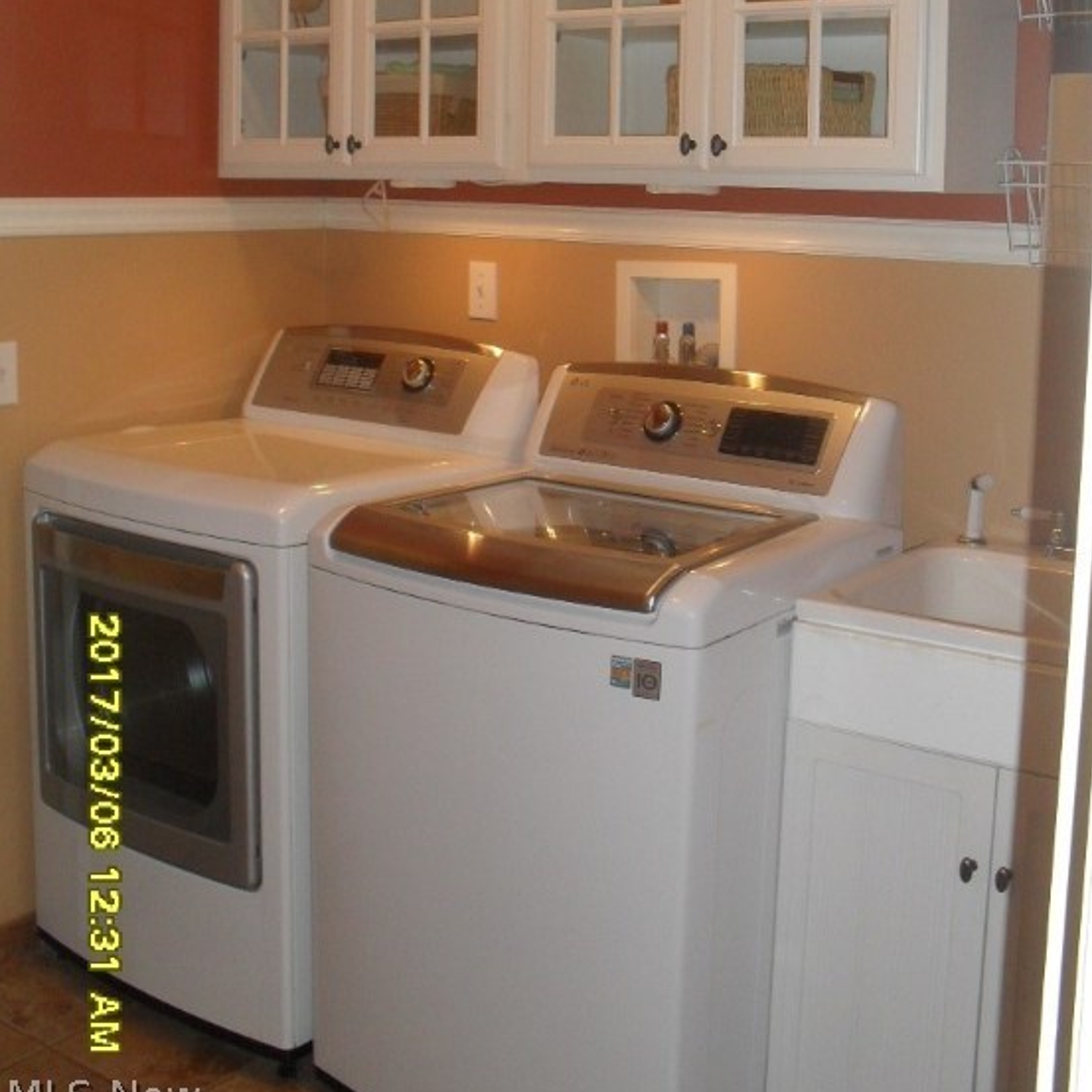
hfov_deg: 39.2
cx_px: 565
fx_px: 1535
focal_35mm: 43
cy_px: 371
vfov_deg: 38.8
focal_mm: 6.3
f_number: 3.2
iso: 200
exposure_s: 1/45
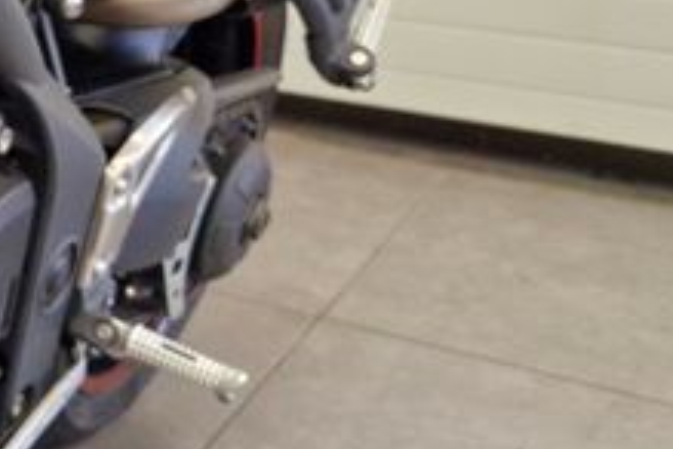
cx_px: -151
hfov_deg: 25.6
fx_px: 1309
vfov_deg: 18.8
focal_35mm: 70
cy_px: -28
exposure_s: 1/100
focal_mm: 5.4
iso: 800
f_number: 1.8
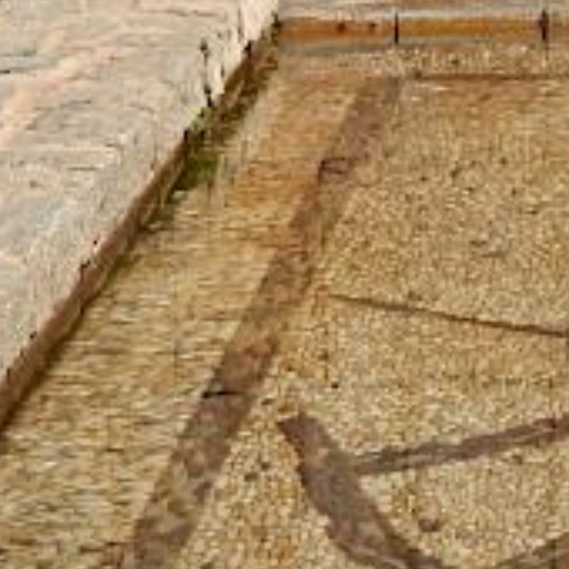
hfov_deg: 7.9
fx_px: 4054
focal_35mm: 218
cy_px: -154
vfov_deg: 7.9
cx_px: 894
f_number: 6.7
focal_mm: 6.1
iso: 125
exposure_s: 1/640
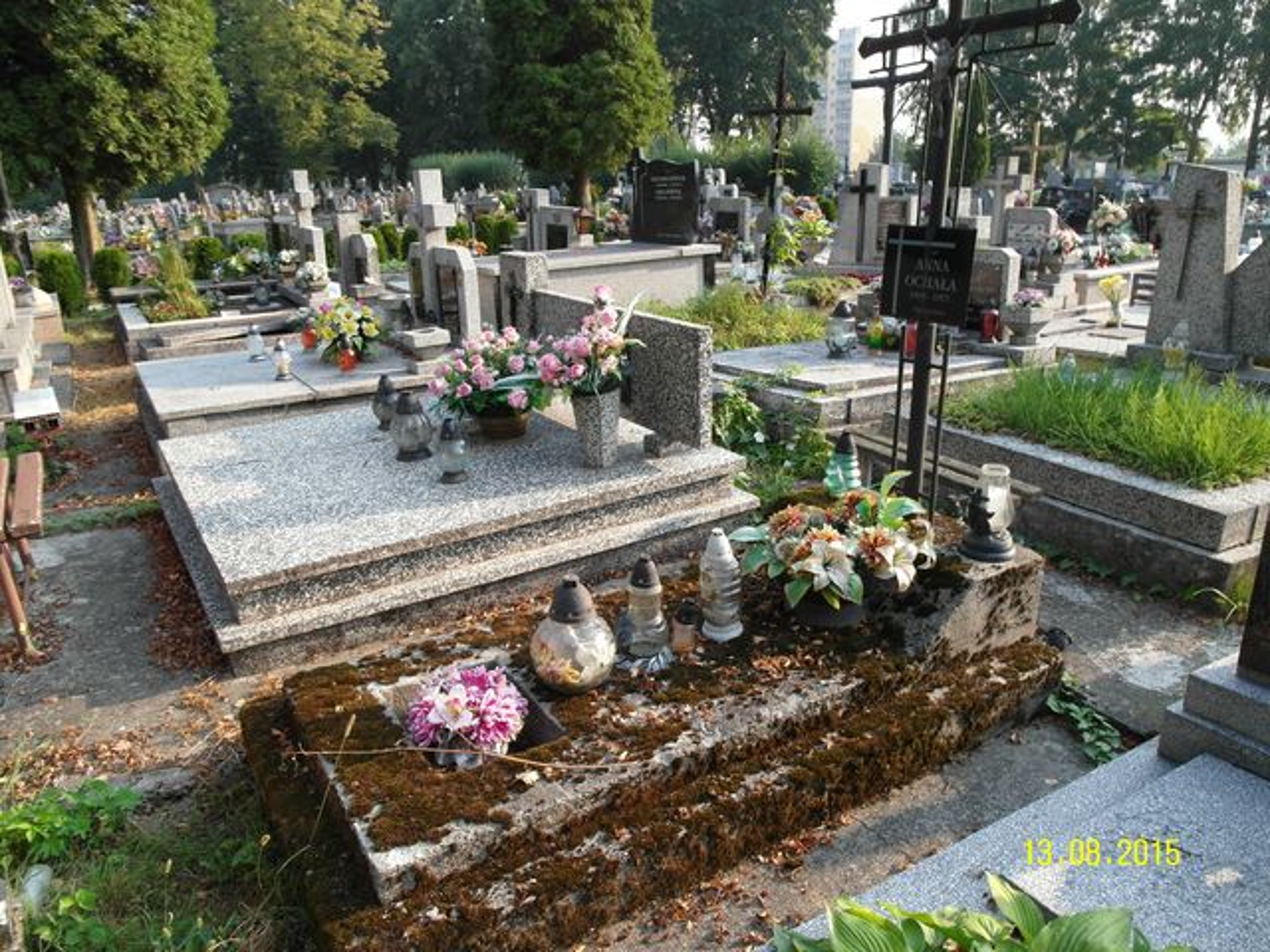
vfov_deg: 56.8
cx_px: 635
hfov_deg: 71.6
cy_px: 476
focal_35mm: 24
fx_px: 881
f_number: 3.9
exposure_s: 1/125
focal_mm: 5.2
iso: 80
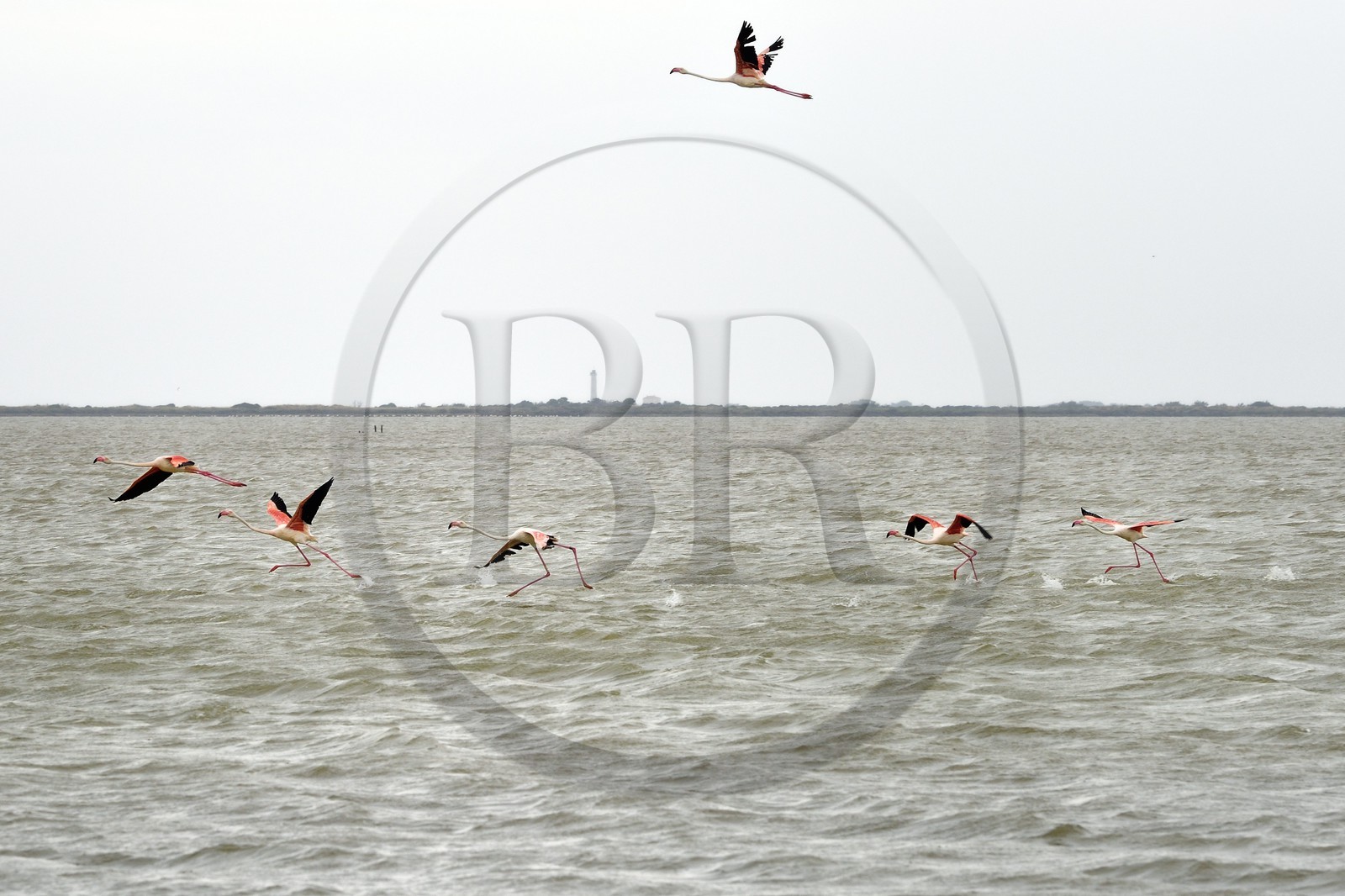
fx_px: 7470
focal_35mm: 200
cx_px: 672
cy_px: 448
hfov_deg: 10.3
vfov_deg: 6.9
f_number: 10
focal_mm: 200
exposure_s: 1/640
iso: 400
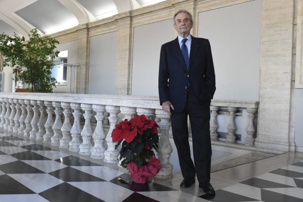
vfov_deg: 36.9
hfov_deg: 53.1
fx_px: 303
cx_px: 152
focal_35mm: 36
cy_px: 101
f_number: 5
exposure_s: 1/125
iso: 2000
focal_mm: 24
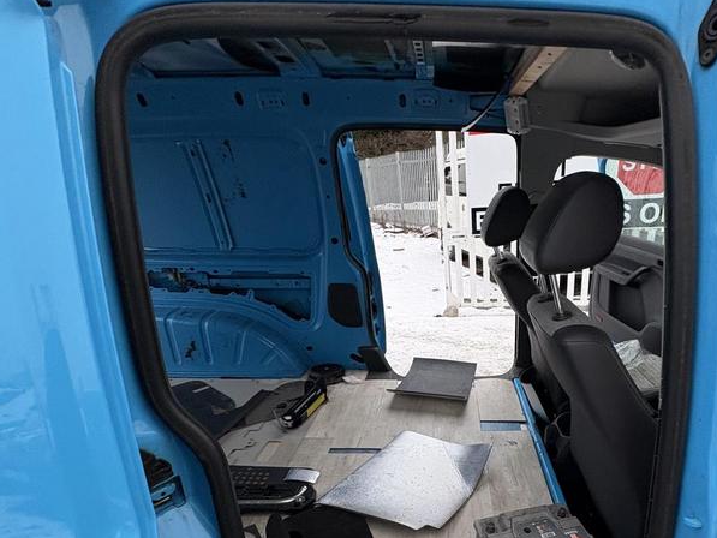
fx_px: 435
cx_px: 442
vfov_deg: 61.5
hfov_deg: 77.8
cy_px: 370
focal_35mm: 21
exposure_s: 1/86
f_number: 2.2
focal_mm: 2.22
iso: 250
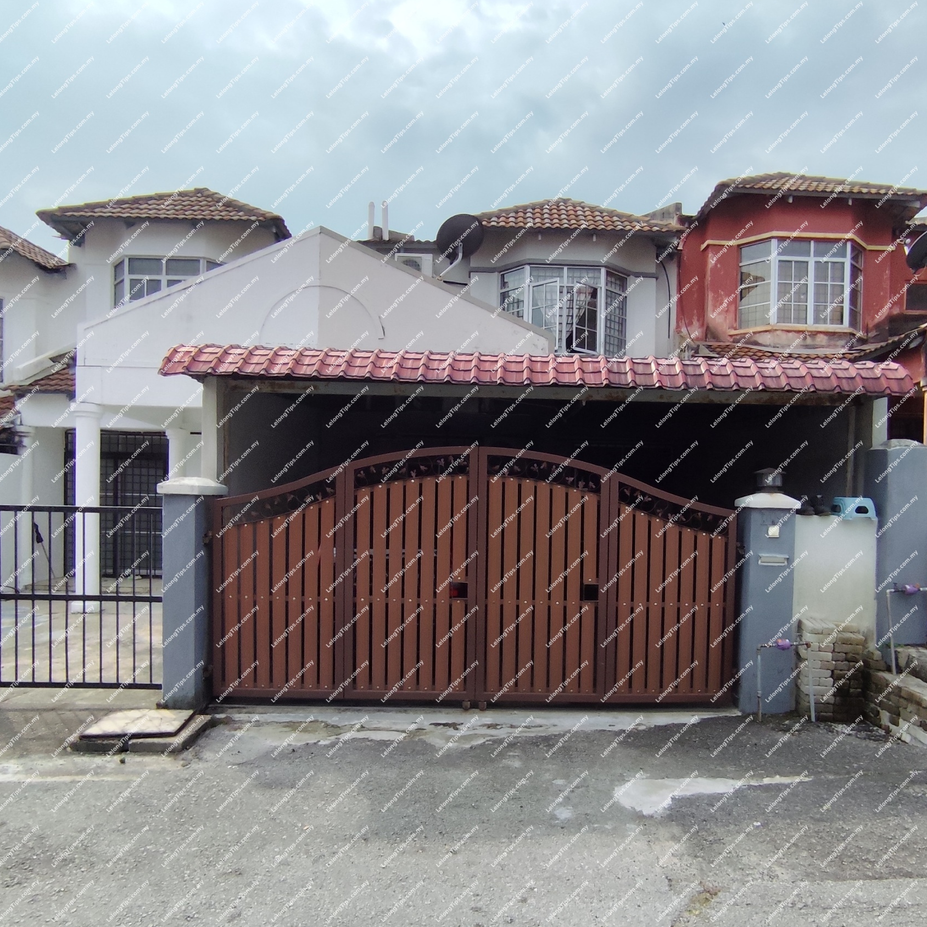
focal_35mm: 19
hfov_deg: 77.5
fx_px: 576
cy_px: 462
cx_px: 503
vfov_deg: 77.7
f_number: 2.2
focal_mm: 1.65
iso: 50
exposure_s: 1/3204
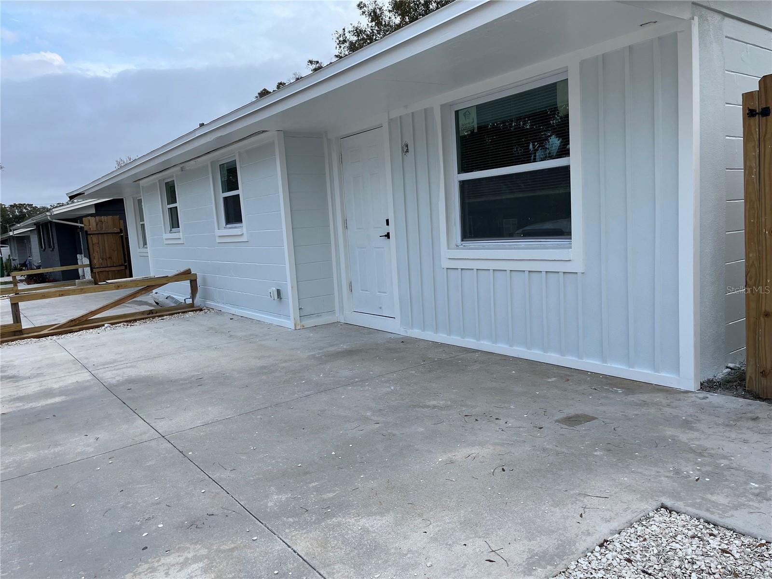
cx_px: 386
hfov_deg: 67.3
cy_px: 290
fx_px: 580
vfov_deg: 53.1
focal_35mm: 26
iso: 50
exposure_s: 1/680
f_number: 1.6
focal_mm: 5.1
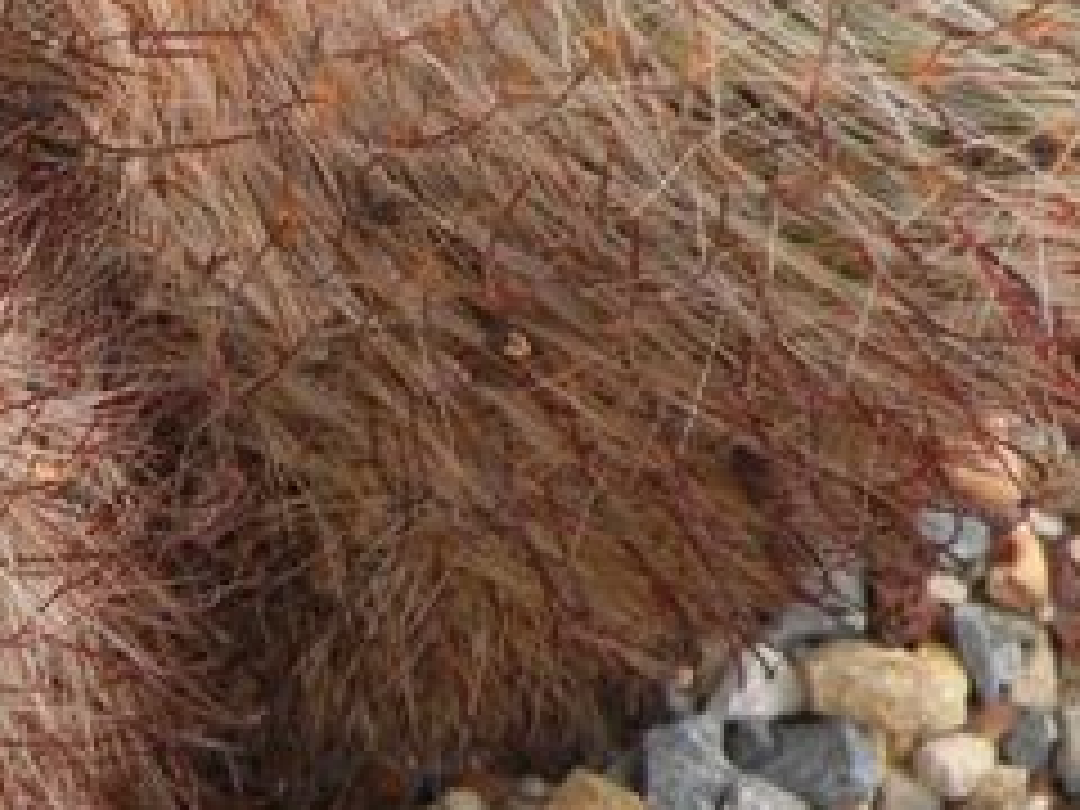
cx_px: 171
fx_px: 3494
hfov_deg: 17.4
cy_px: 32
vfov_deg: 13.1
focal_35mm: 112
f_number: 4.5
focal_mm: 7.4
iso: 64
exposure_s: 1/119
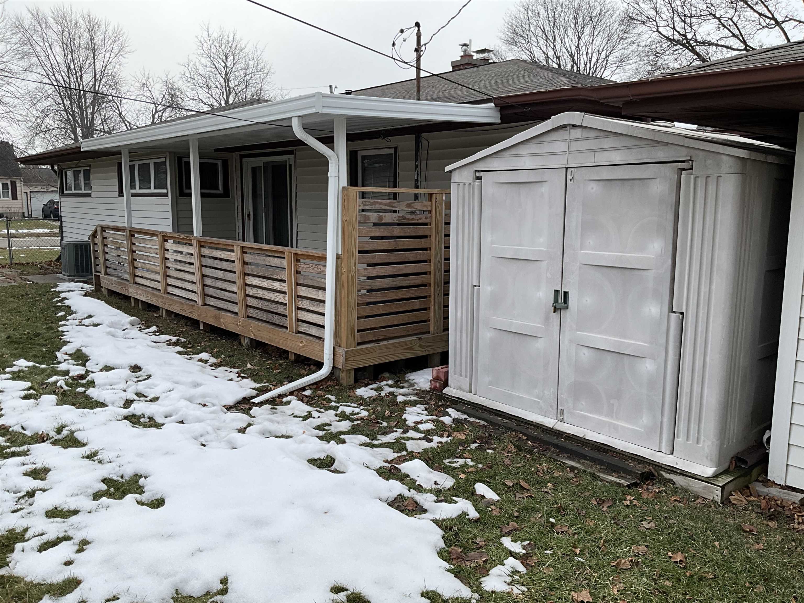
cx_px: 402
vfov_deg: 48.2
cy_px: 302
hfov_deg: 61.7
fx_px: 674
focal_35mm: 29
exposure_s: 1/944
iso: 25
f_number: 1.8
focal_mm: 3
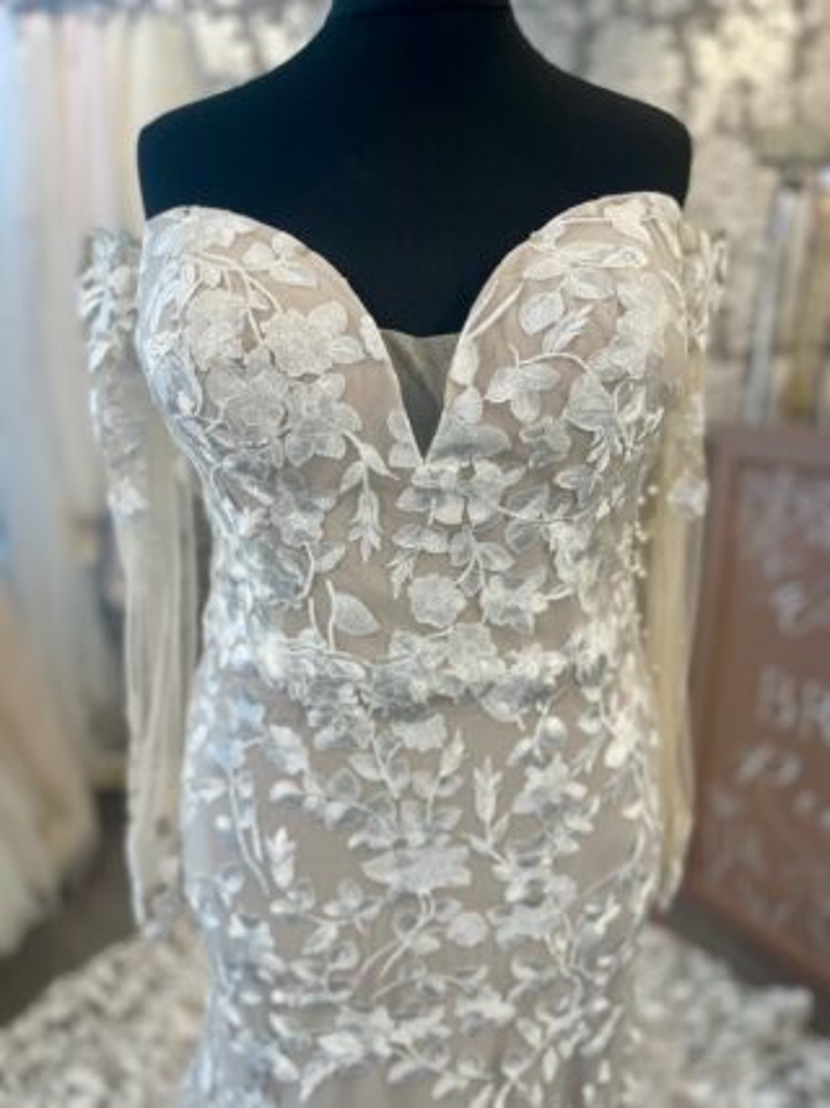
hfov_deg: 53.0
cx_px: 415
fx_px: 832
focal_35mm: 26
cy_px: 554
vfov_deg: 67.3
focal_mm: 5.1
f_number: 1.6
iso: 50
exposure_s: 1/100
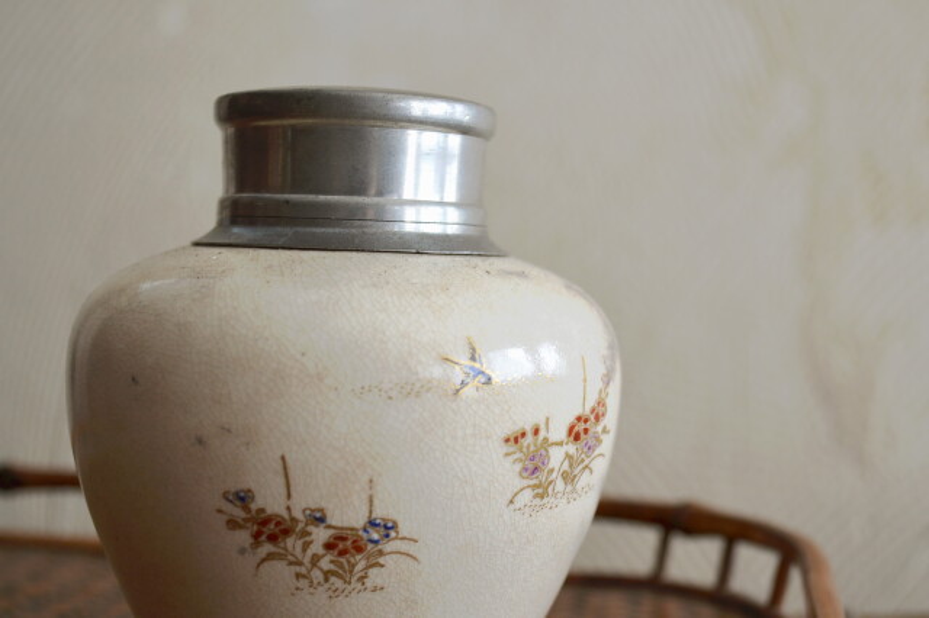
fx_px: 1238
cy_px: 309
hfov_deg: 41.1
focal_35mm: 48
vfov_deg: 28.0
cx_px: 464
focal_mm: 32
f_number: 4.8
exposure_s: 1/30
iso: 400
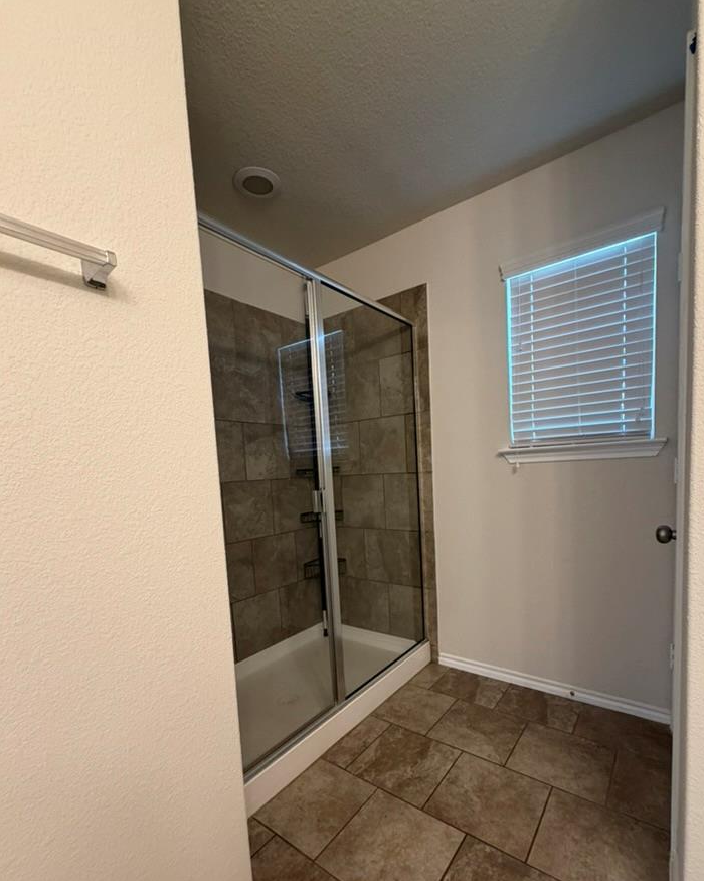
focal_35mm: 16
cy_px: 512
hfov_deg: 80.3
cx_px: 369
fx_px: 417
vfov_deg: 92.3
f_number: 2.2
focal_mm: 2.22
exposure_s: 1/60
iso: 250
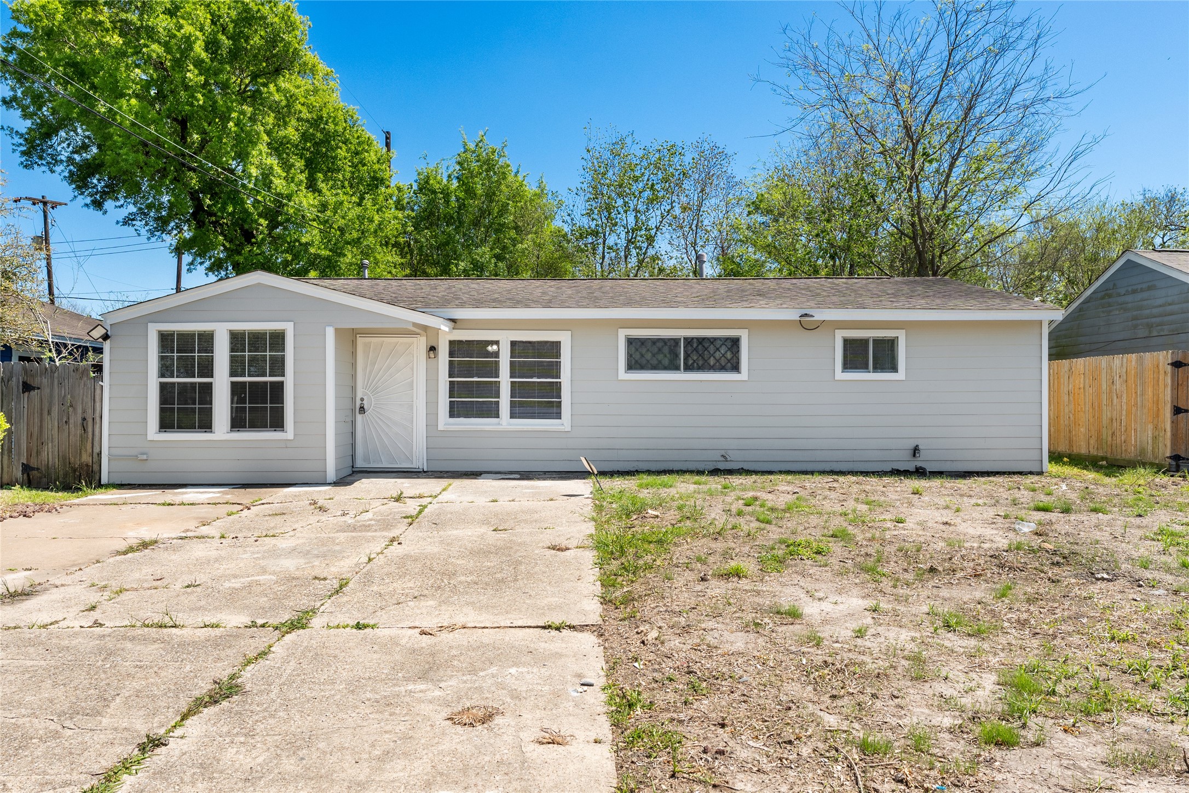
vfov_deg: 51.3
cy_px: 396
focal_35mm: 25
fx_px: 826
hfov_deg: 71.5
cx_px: 594
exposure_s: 1/1250
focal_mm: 17.1
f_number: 8
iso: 800
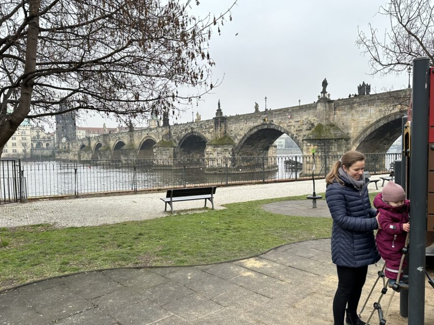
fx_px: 351
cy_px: 175
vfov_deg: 49.7
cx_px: 220
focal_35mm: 28
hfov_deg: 63.5
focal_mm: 6.86
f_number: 1.78
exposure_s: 1/285
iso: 80
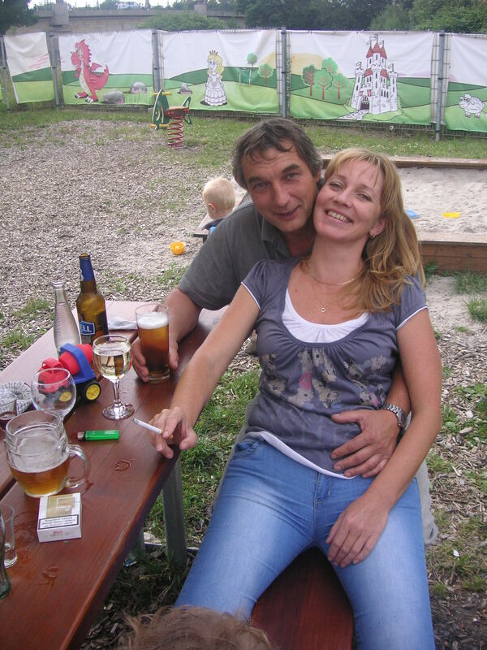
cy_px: 325
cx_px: 244
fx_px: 694
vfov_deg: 50.1
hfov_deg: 38.7
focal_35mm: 37
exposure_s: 1/350
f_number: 2.8
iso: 50
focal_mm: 6.1
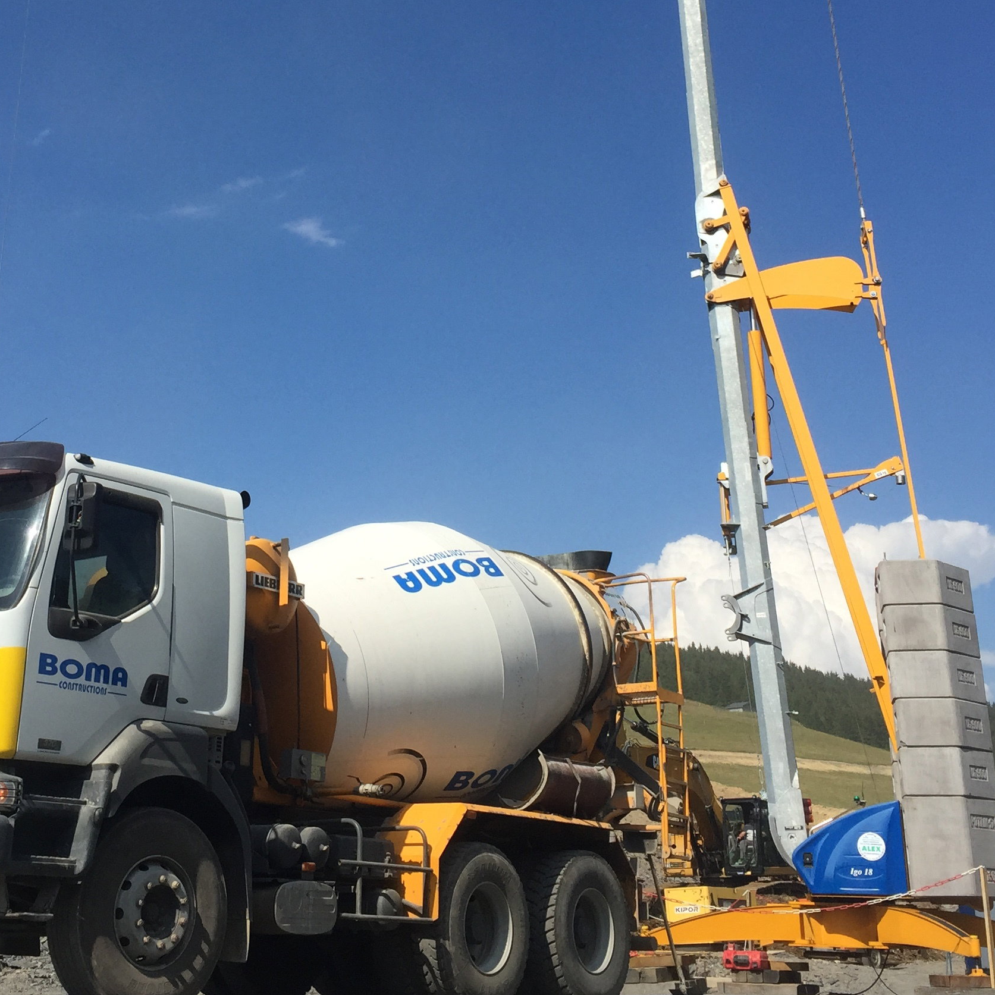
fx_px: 1626
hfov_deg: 33.7
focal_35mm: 50
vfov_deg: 33.6
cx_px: 337
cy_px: 290
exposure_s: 1/2825
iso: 32
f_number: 2.2
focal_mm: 4.15
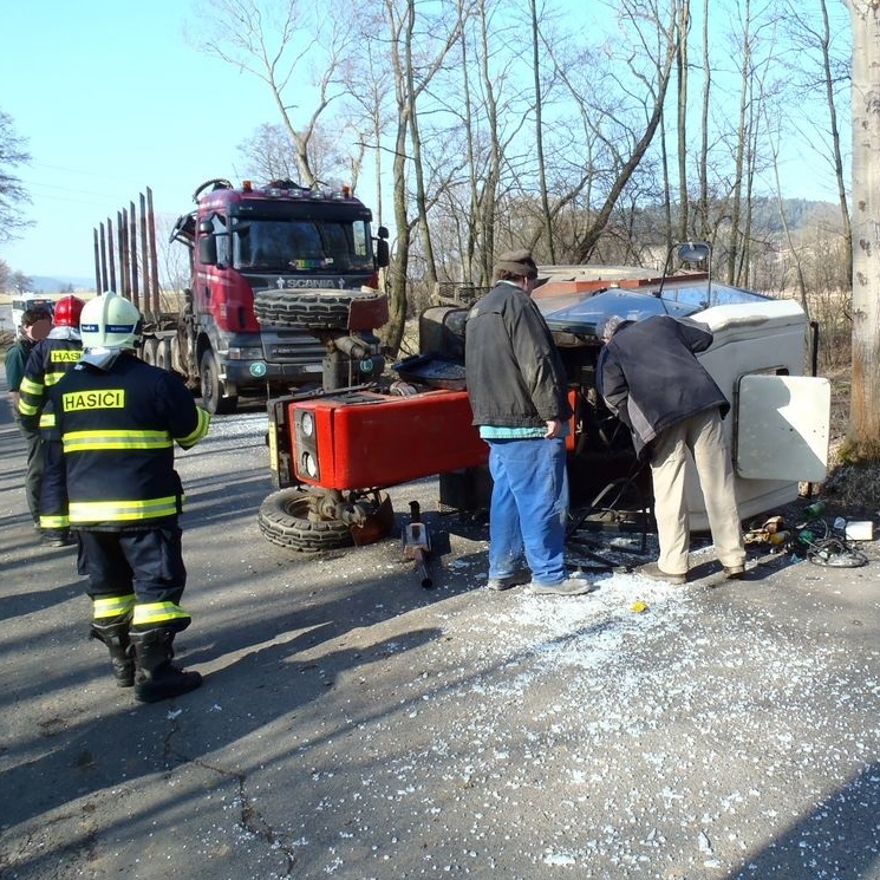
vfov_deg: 48.4
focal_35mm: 34
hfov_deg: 47.5
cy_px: 430
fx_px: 978
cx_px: 599
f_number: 3.9
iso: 80
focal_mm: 5
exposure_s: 1/200
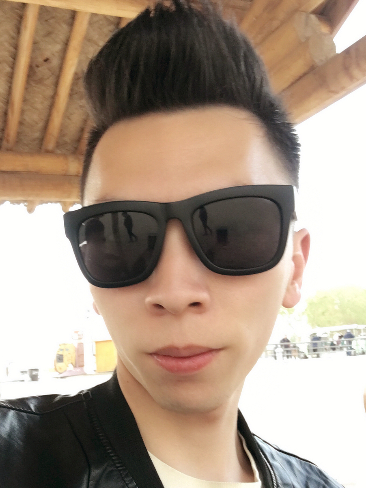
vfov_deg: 42.2
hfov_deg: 32.7
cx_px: 129
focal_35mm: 44
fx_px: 620
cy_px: 340
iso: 32
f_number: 2.2
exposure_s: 1/20
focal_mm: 2.65
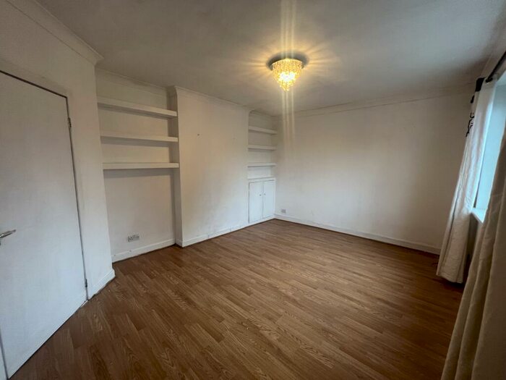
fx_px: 190
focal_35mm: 13
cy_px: 190
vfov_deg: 89.9
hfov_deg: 106.2
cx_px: 253
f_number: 1.8
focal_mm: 1.57
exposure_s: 1/100
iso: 125
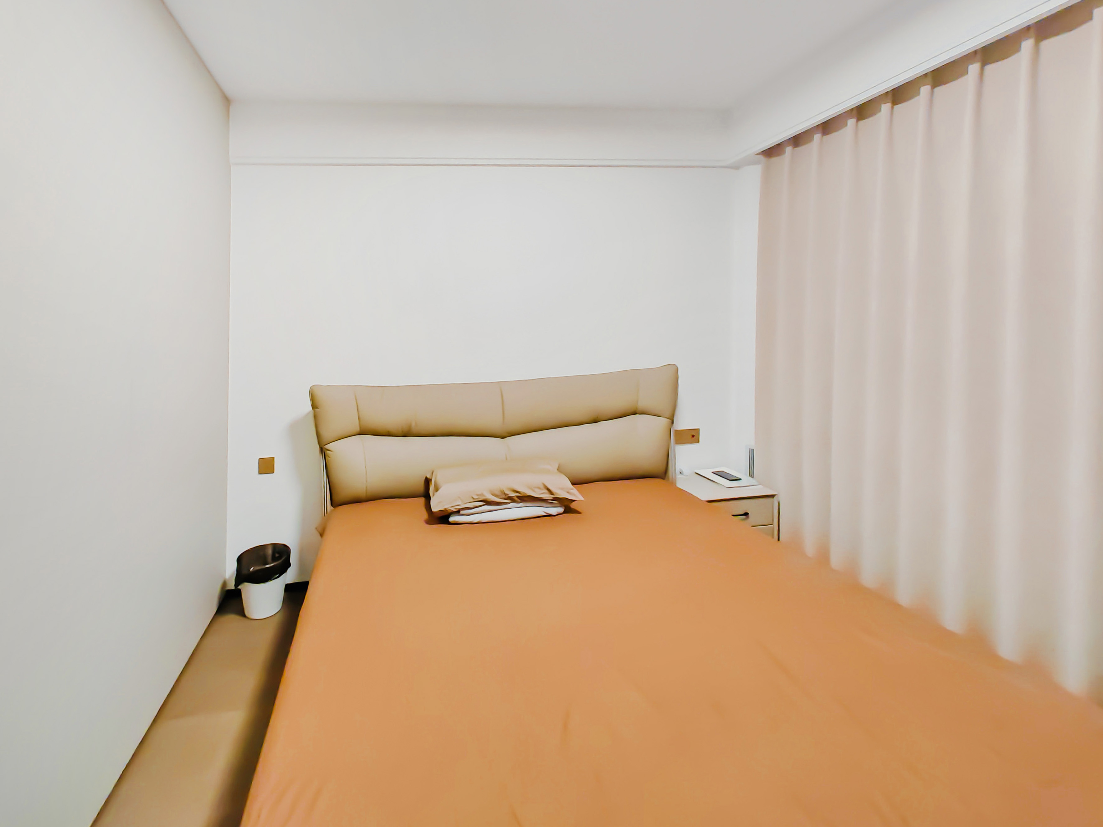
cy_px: 357
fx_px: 478
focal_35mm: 15
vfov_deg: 81.3
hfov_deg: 97.5
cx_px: 470
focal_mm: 1.82
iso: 500
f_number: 2
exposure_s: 1/35
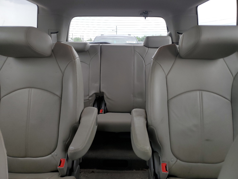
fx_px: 179
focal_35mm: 26
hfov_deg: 67.3
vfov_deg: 53.1
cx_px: 119
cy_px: 90
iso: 77
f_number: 1.5
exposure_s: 1/120
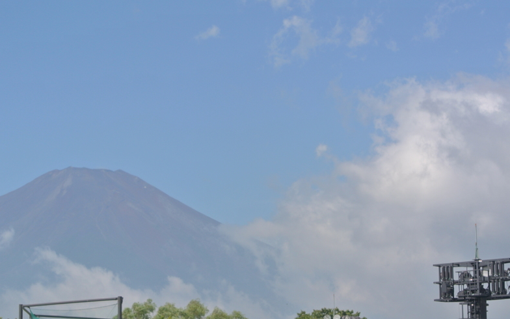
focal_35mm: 108
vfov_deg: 12.1
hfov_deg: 19.3
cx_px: 285
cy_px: 203
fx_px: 1501
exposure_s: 1/500
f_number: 5.6
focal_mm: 30
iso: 100
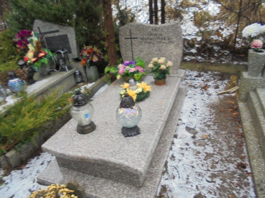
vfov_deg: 53.0
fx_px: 199
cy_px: 99
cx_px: 132
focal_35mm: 26
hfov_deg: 67.3
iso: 160
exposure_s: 1/40
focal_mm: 4.6
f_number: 3.5
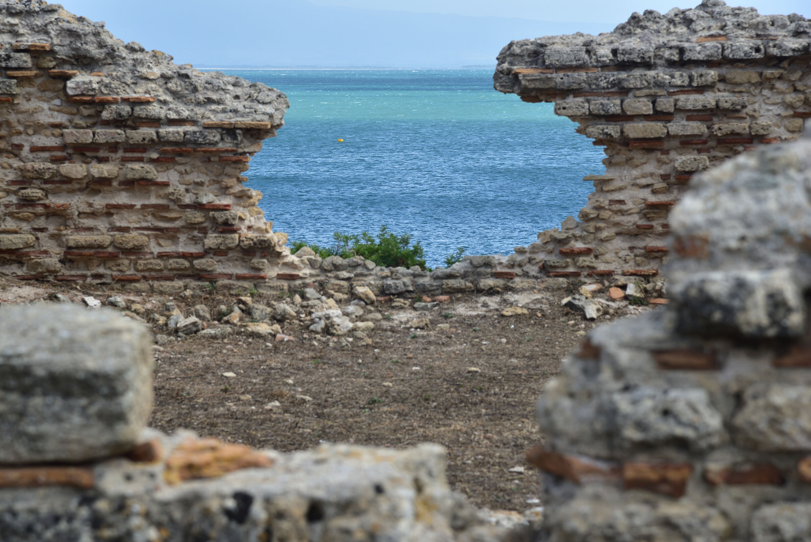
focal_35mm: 120
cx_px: 406
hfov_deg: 17.1
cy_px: 271
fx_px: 2704
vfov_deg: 11.4
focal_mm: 120
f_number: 10
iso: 200
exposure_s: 1/200
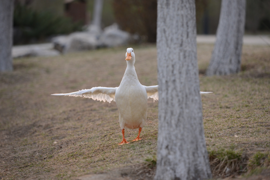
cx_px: 135
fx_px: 1275
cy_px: 90
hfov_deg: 12.1
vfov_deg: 8.1
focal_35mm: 170
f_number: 3.2
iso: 640
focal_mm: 170
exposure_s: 1/1600
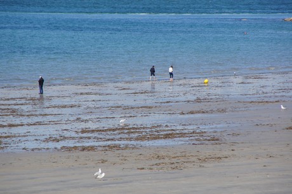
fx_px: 2429
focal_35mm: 300
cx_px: 146
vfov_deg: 4.6
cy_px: 97
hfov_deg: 6.9
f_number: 8
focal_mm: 200
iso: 100
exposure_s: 1/320
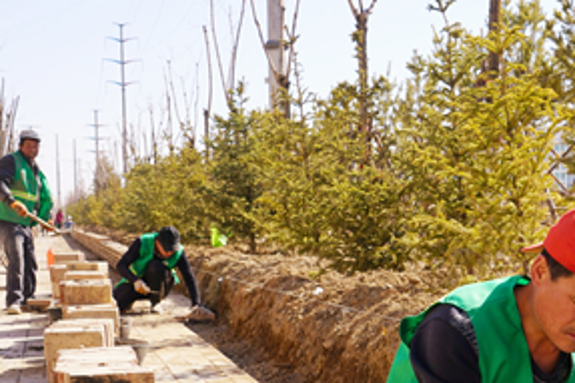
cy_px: 303
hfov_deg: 24.8
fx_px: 1277
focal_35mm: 80
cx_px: 493
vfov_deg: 16.9
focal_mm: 30
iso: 100
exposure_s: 1/125
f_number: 9
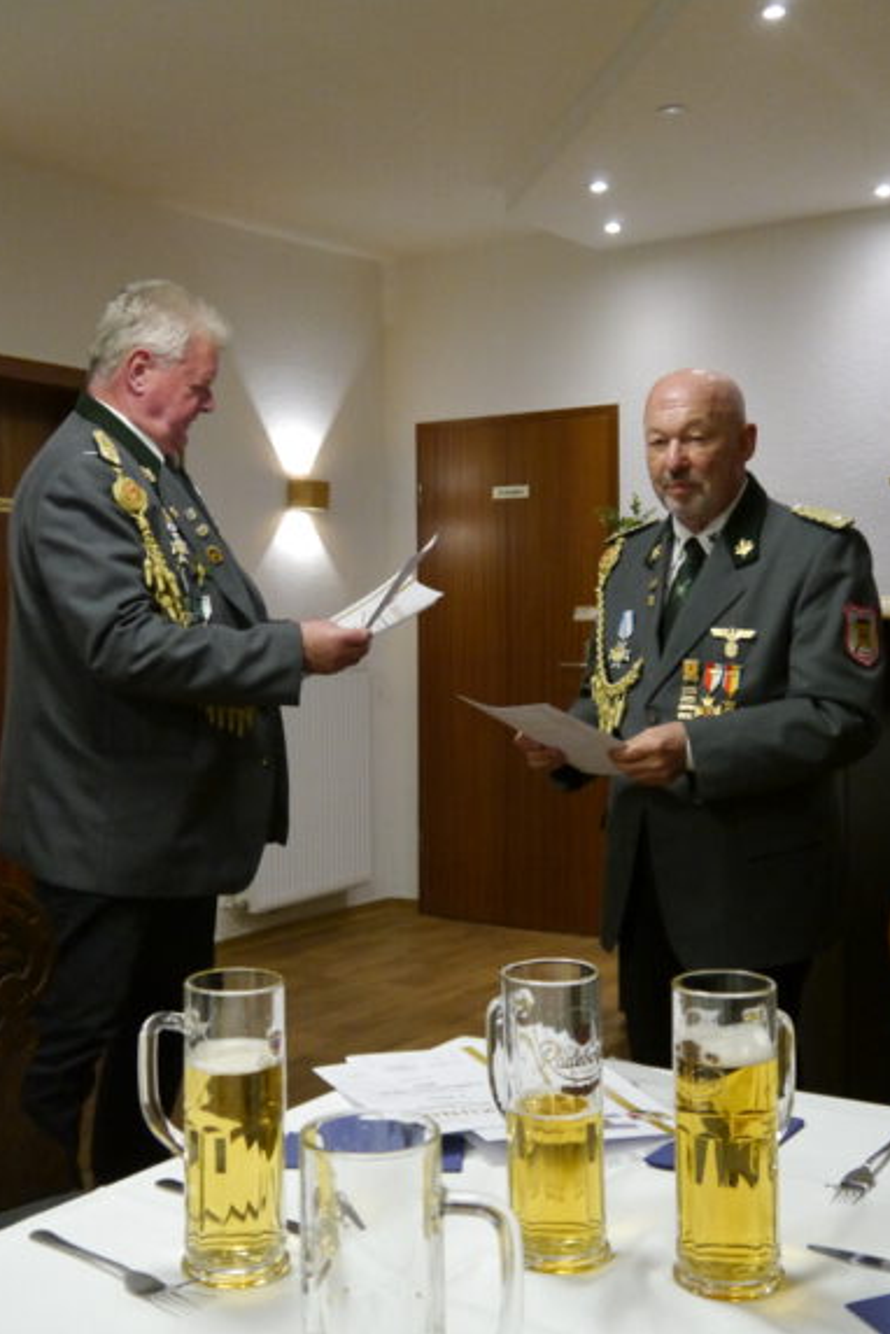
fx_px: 1446
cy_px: 666
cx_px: 431
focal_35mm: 39
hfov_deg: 34.2
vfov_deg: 49.6
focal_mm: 14
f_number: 3.5
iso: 1600
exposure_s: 1/60
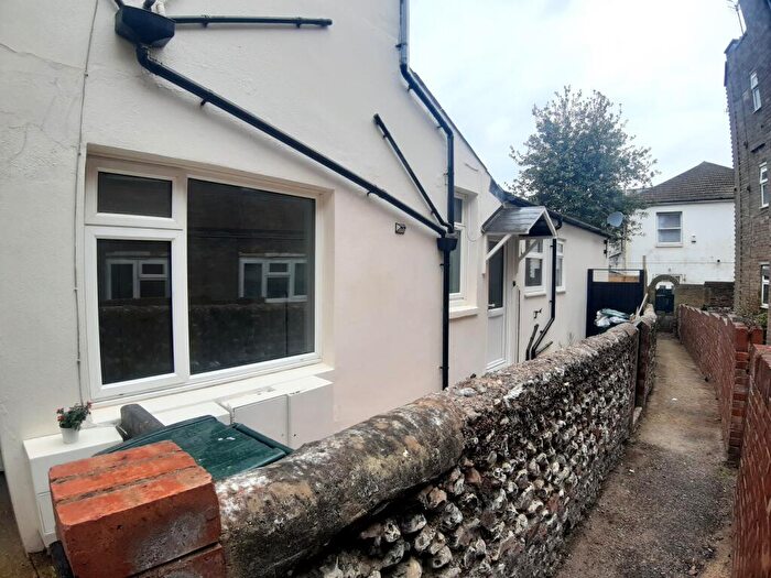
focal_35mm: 18
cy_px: 289
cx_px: 386
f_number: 2.4
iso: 40
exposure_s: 1/199
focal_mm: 1.87
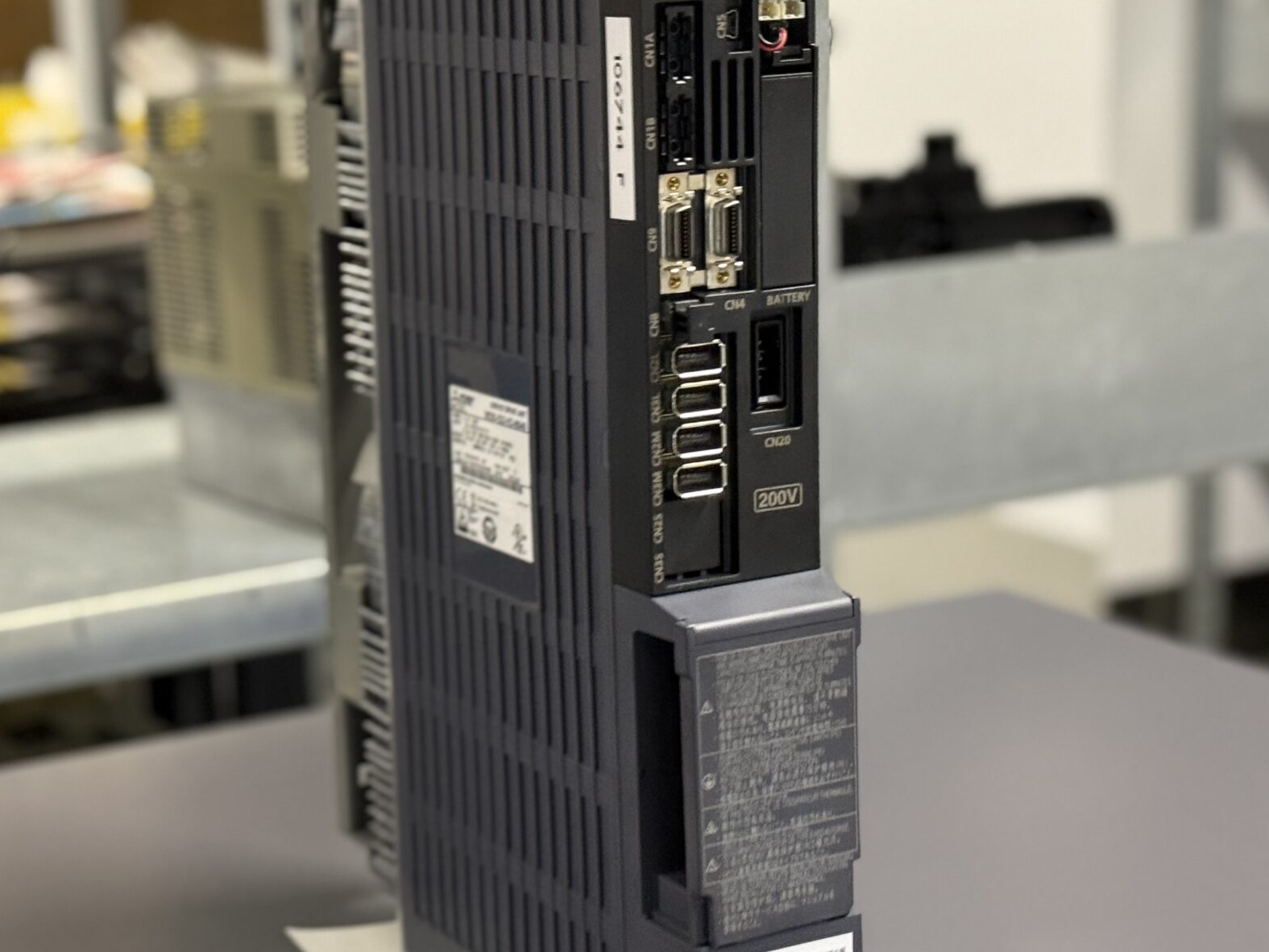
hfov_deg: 25.0
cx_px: 523
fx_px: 2860
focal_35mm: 78
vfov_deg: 18.9
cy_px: 439
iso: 250
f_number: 1.78
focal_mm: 6.76
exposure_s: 1/33
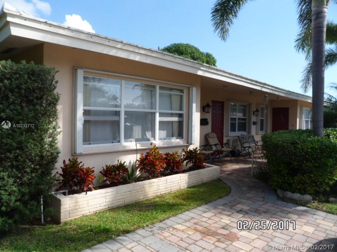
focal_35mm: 26
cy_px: 126
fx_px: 253
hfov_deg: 67.3
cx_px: 168
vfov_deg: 53.1
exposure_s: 1/750
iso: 80
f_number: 3.3
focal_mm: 4.9
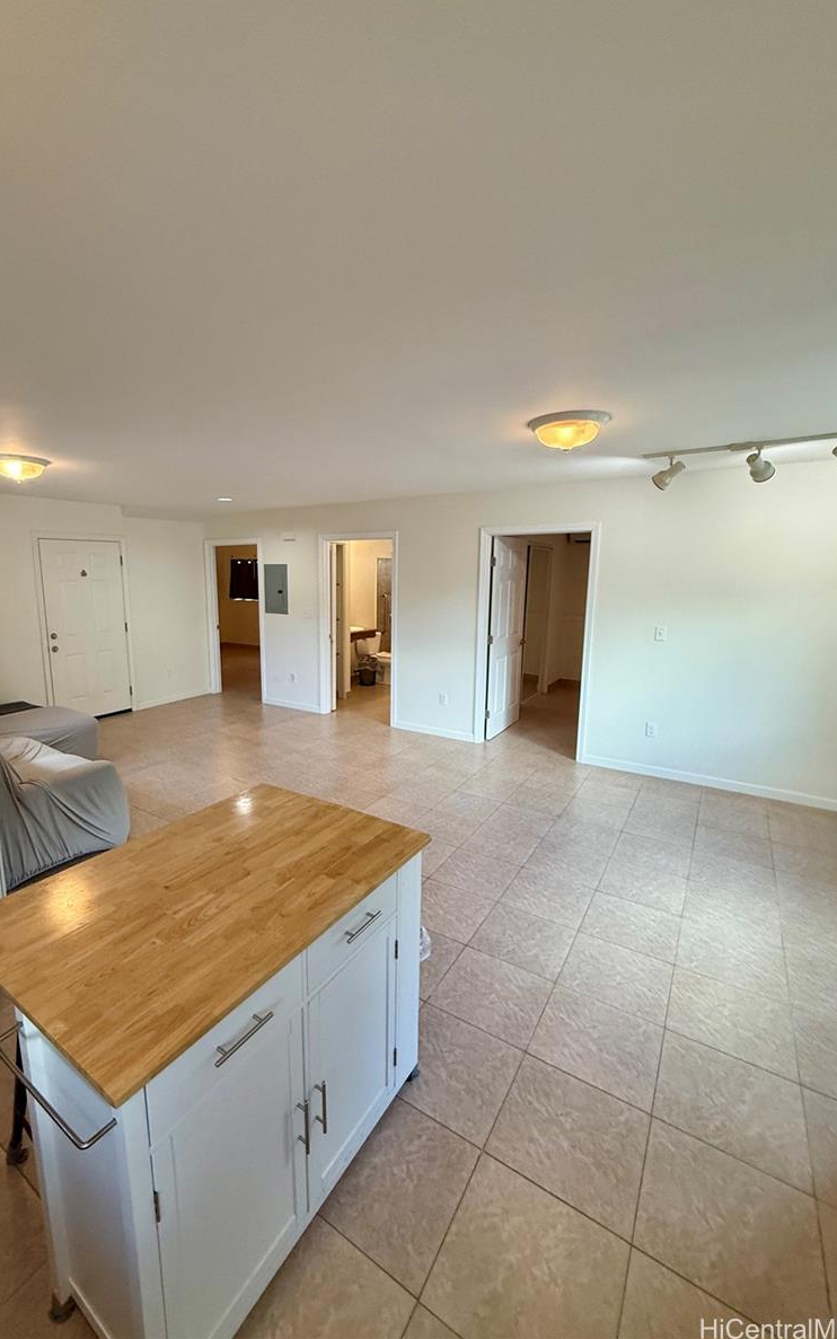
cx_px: 359
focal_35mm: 15
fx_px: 547
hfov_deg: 74.4
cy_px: 663
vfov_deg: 101.5
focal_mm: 2.22
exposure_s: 1/120
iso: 250
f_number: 2.2
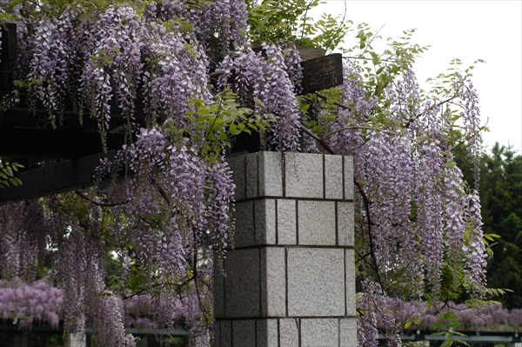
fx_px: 1521
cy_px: 174
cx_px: 261
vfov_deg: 13.0
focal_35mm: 105
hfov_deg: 19.5
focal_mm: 70
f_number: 7.1
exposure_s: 1/200
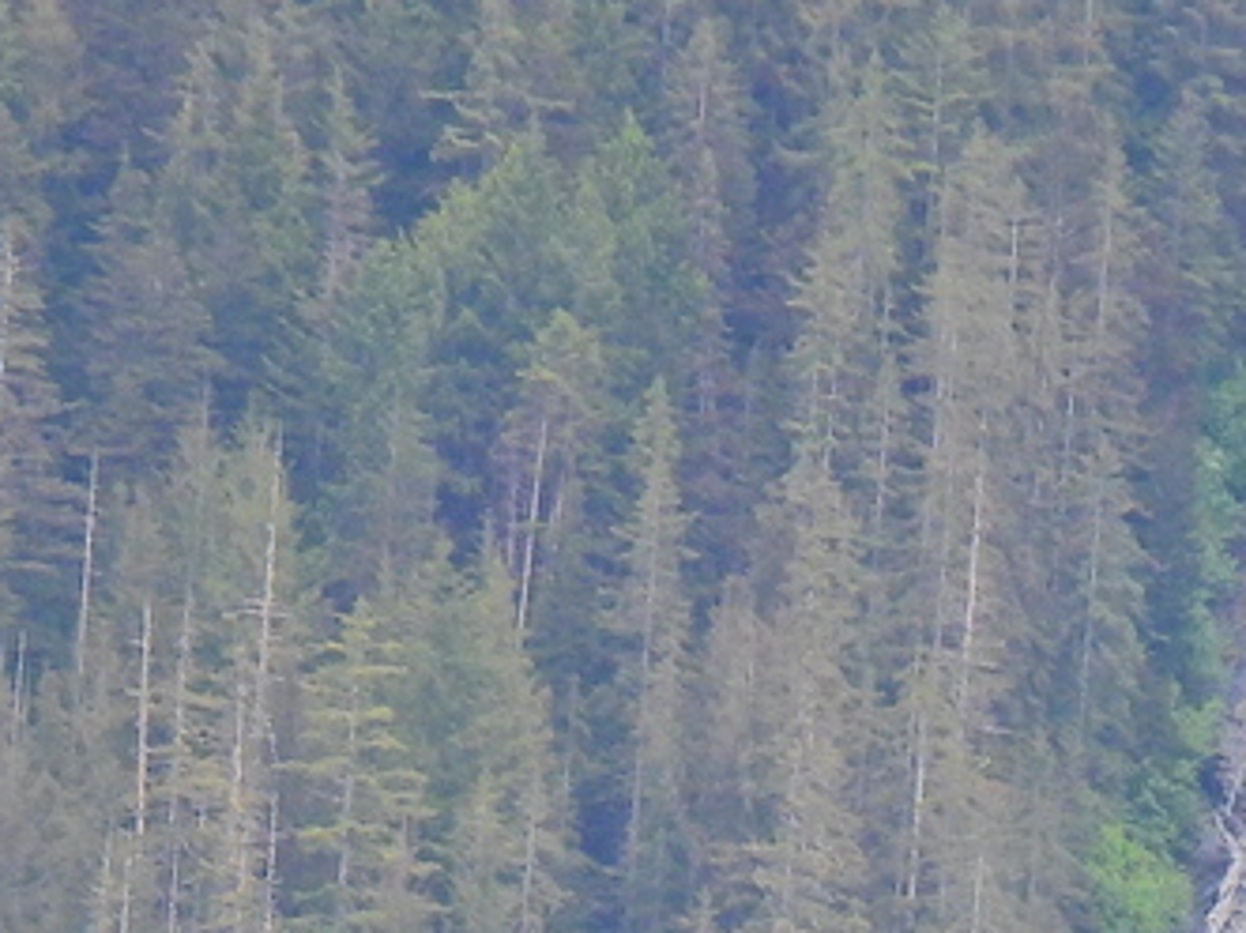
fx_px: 55628
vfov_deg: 1.0
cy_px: 1339
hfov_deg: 1.3
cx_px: 1630
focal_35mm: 1546
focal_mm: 71.4
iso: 160
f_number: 5
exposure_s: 1/125
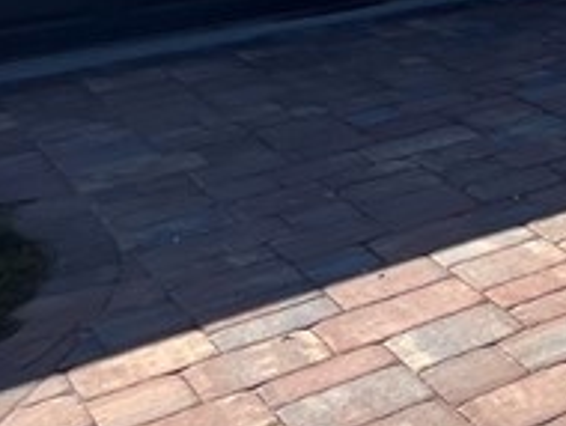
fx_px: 1146
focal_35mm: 70
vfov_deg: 16.3
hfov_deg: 15.3
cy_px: -423
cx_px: 1352
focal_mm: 1.57
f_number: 1.8
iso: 32
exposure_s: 1/1263
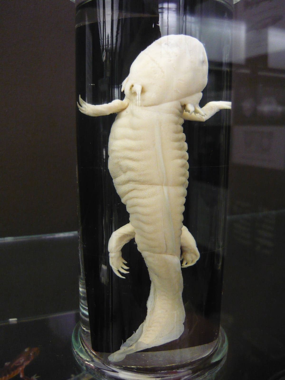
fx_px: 362
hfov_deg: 42.9
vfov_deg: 55.4
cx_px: 142
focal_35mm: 33
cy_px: 190
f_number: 2.8
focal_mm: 5.5
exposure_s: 1/15
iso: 400
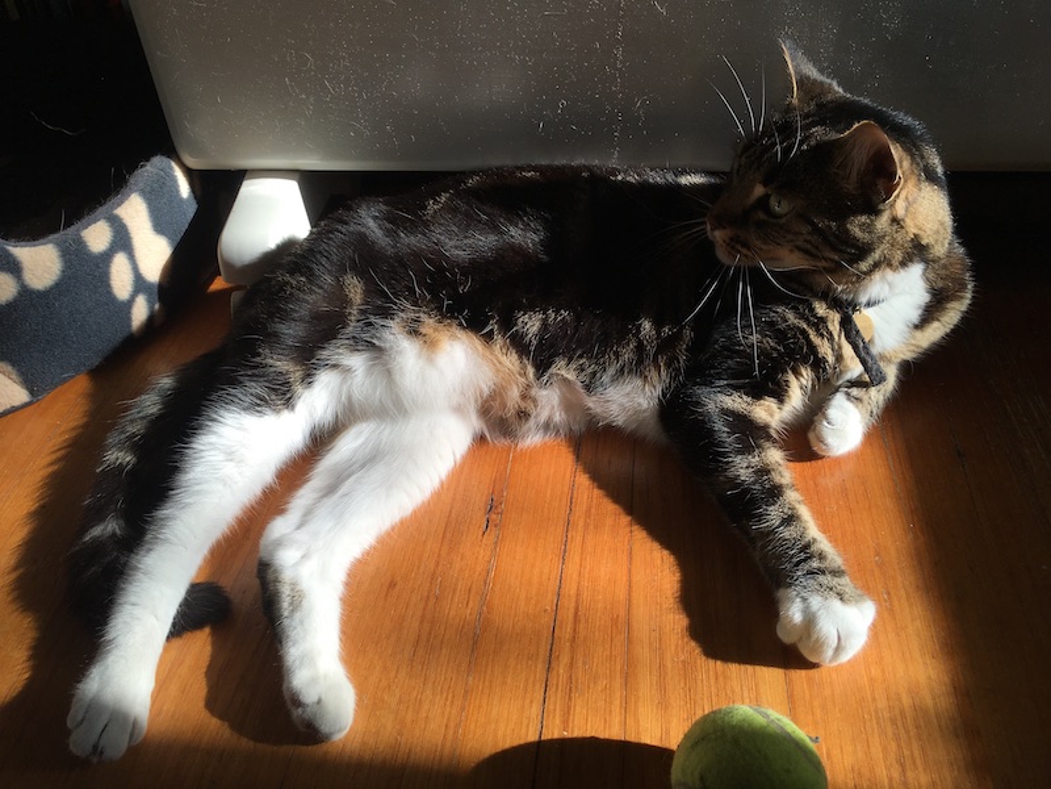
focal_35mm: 29
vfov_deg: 48.2
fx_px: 880
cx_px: 526
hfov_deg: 61.7
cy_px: 394
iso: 25
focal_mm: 4.15
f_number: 2.2
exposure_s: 1/663
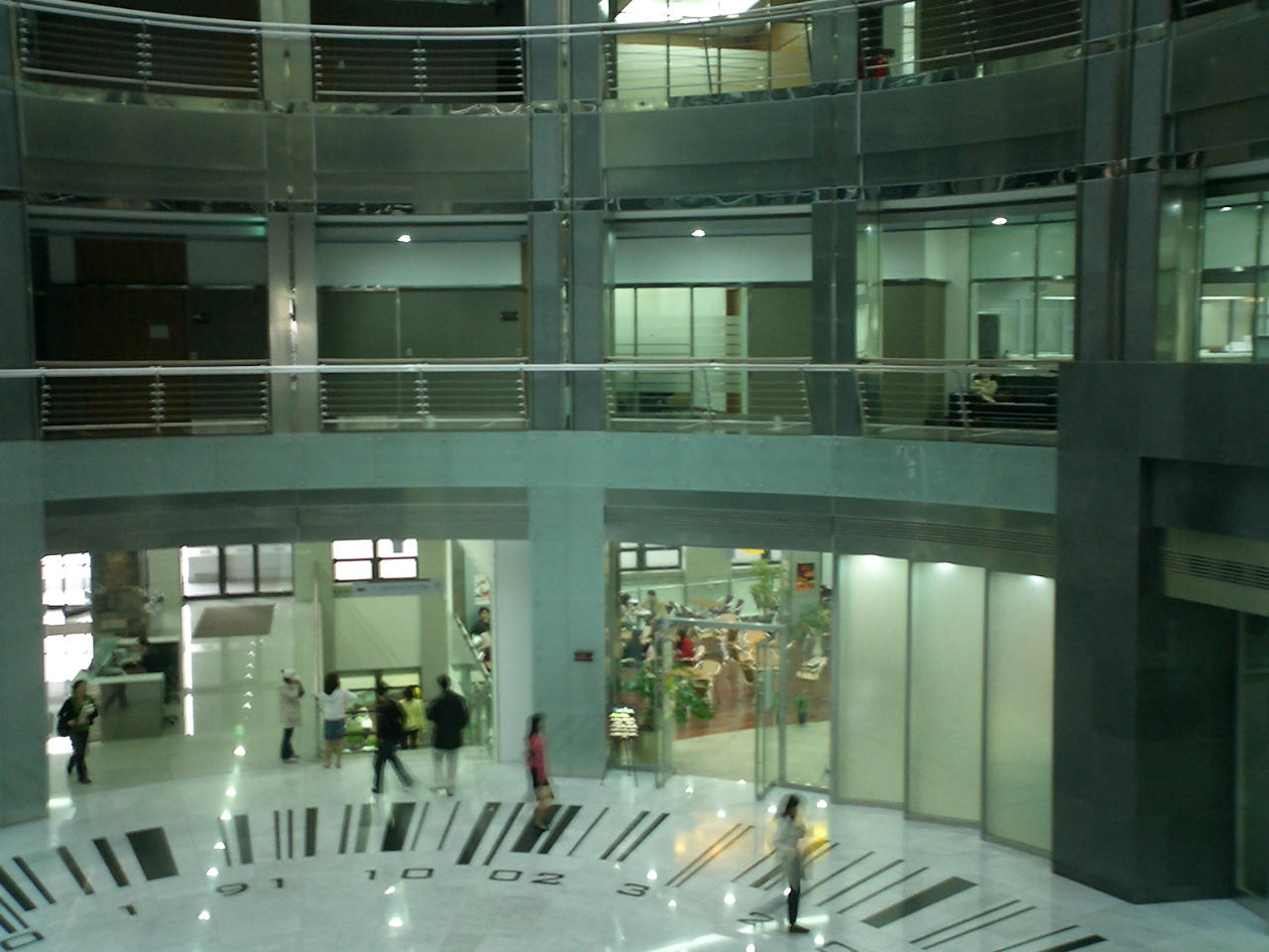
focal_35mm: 37
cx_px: 634
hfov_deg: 50.1
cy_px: 476
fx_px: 1356
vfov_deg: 38.7
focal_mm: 5.6
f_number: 3.5
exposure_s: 1/6
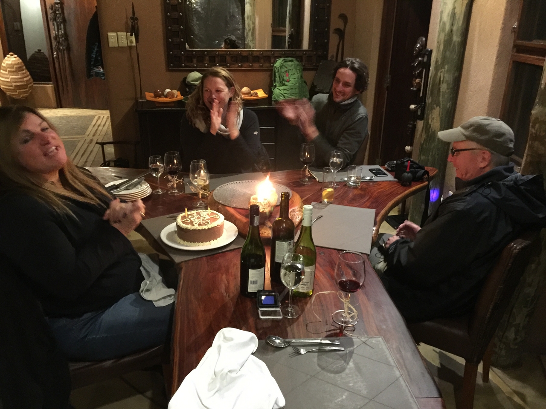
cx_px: 273
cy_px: 204
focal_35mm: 29
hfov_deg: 61.7
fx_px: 457
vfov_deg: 48.2
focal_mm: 4.15
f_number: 2.2
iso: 200
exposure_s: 1/4
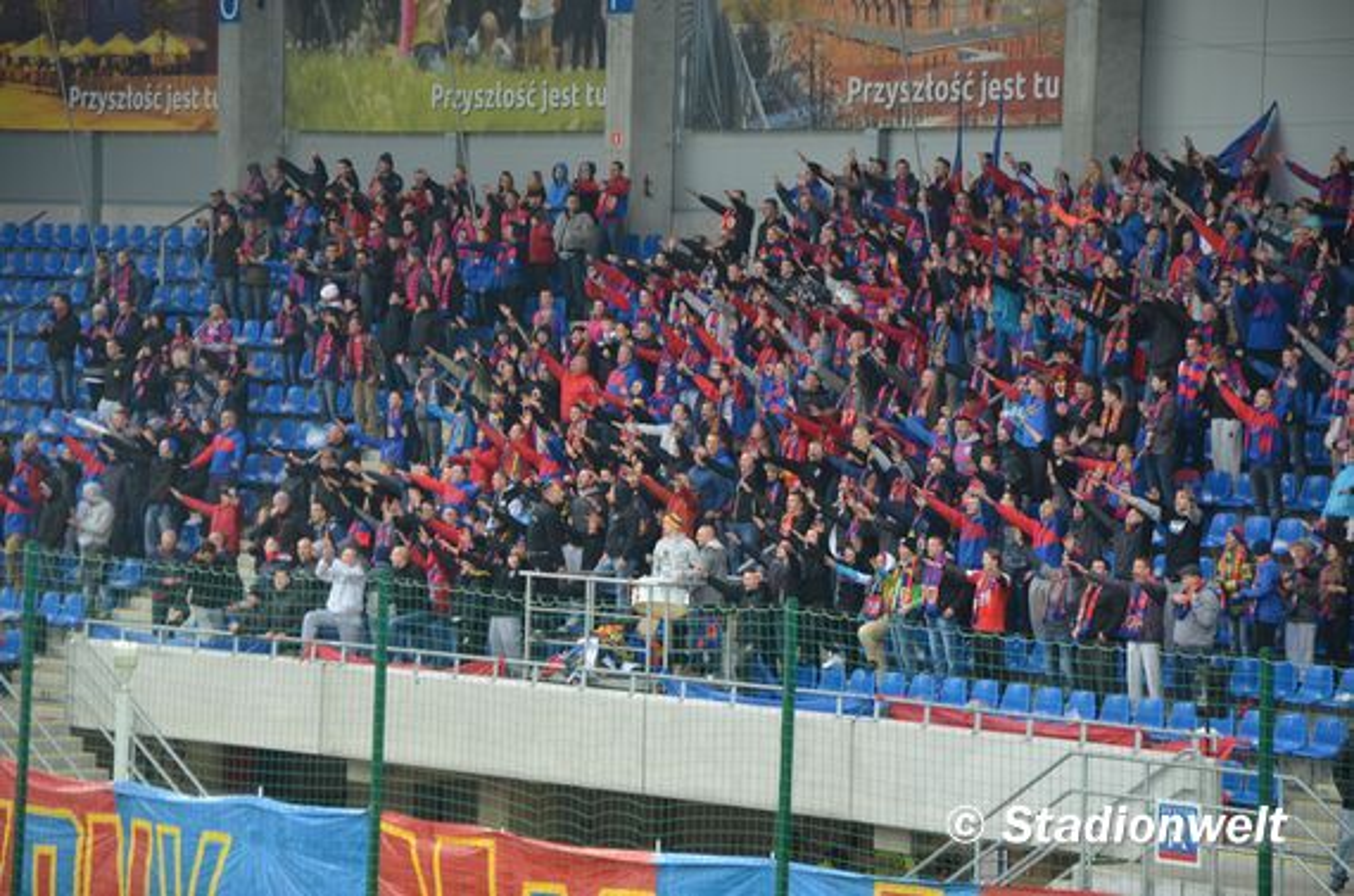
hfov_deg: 13.1
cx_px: 677
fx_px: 5909
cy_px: 448
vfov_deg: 8.7
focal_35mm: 158
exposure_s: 1/80
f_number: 5.6
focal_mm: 105
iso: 400
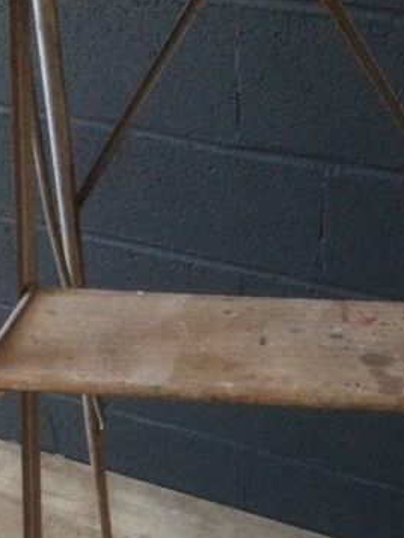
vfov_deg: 35.6
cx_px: 258
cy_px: 429
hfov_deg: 27.9
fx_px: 809
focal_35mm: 52
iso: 800
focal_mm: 4.15
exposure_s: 1/17
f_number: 2.2
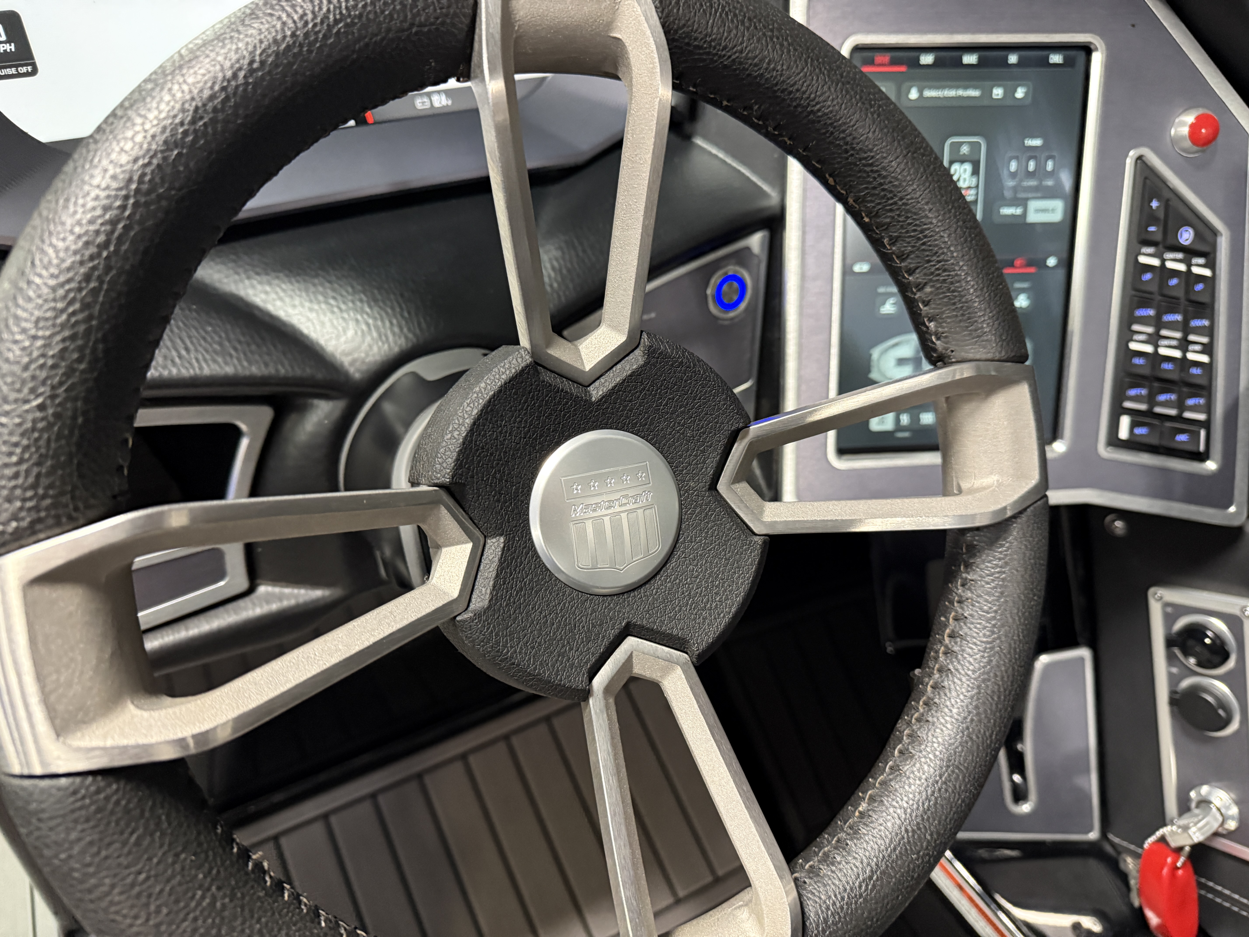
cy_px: 468
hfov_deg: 71.6
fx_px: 866
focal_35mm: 24
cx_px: 624
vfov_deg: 56.8
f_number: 1.78
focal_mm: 6.76
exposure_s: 1/60
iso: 640
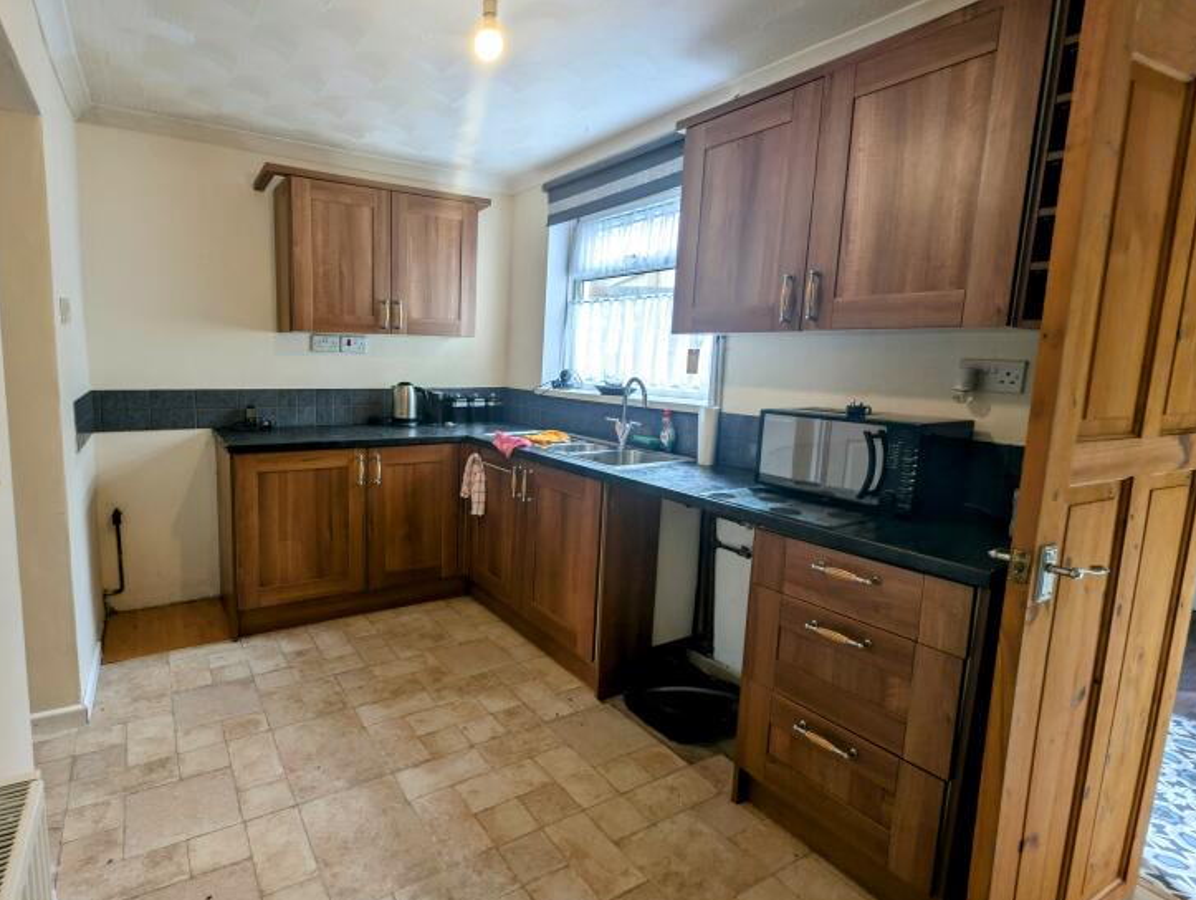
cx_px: 462
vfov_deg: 74.8
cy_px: 438
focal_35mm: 17
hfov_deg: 89.4
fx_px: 588
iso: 41
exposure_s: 1/64.1
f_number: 1.95
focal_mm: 2.23
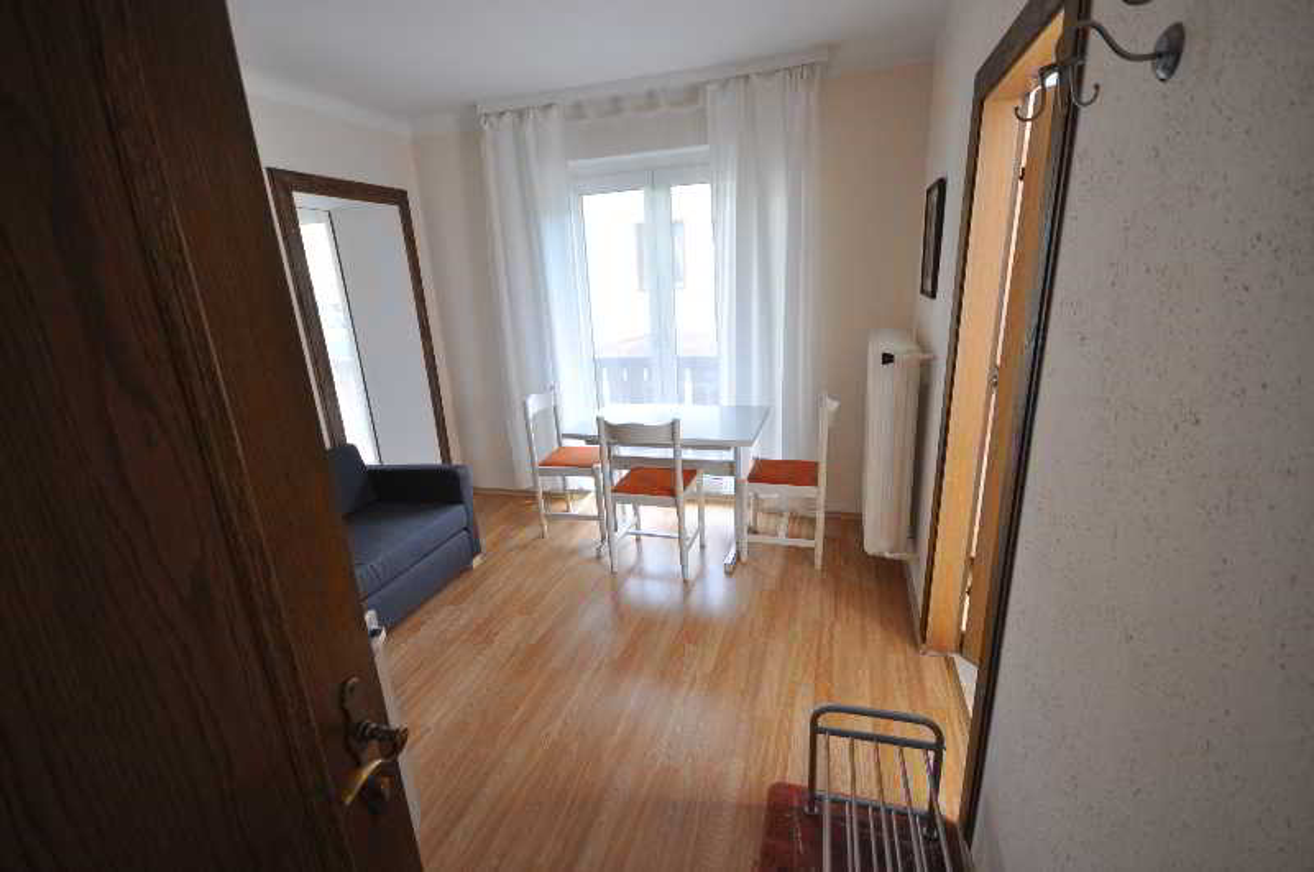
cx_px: 657
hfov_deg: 100.5
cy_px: 436
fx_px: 547
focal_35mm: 15
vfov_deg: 77.2
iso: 400
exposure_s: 1/60
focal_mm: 10
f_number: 4
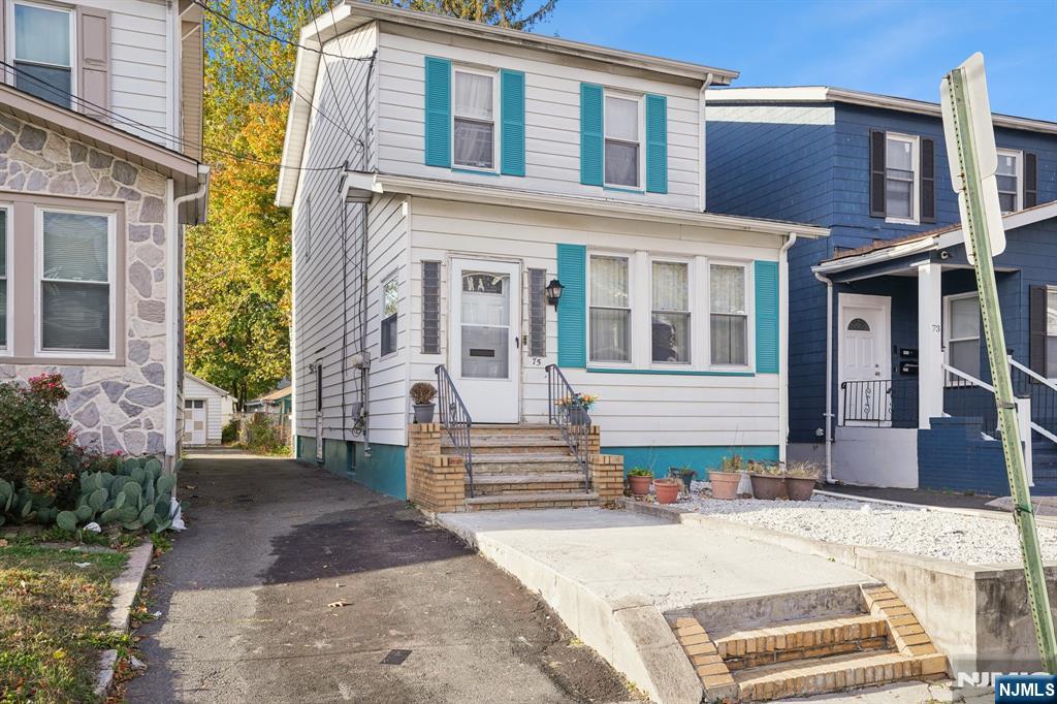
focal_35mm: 29
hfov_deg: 63.7
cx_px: 528
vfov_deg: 44.9
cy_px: 352
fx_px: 851
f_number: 6.3
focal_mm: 29
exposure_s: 1/400
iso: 400
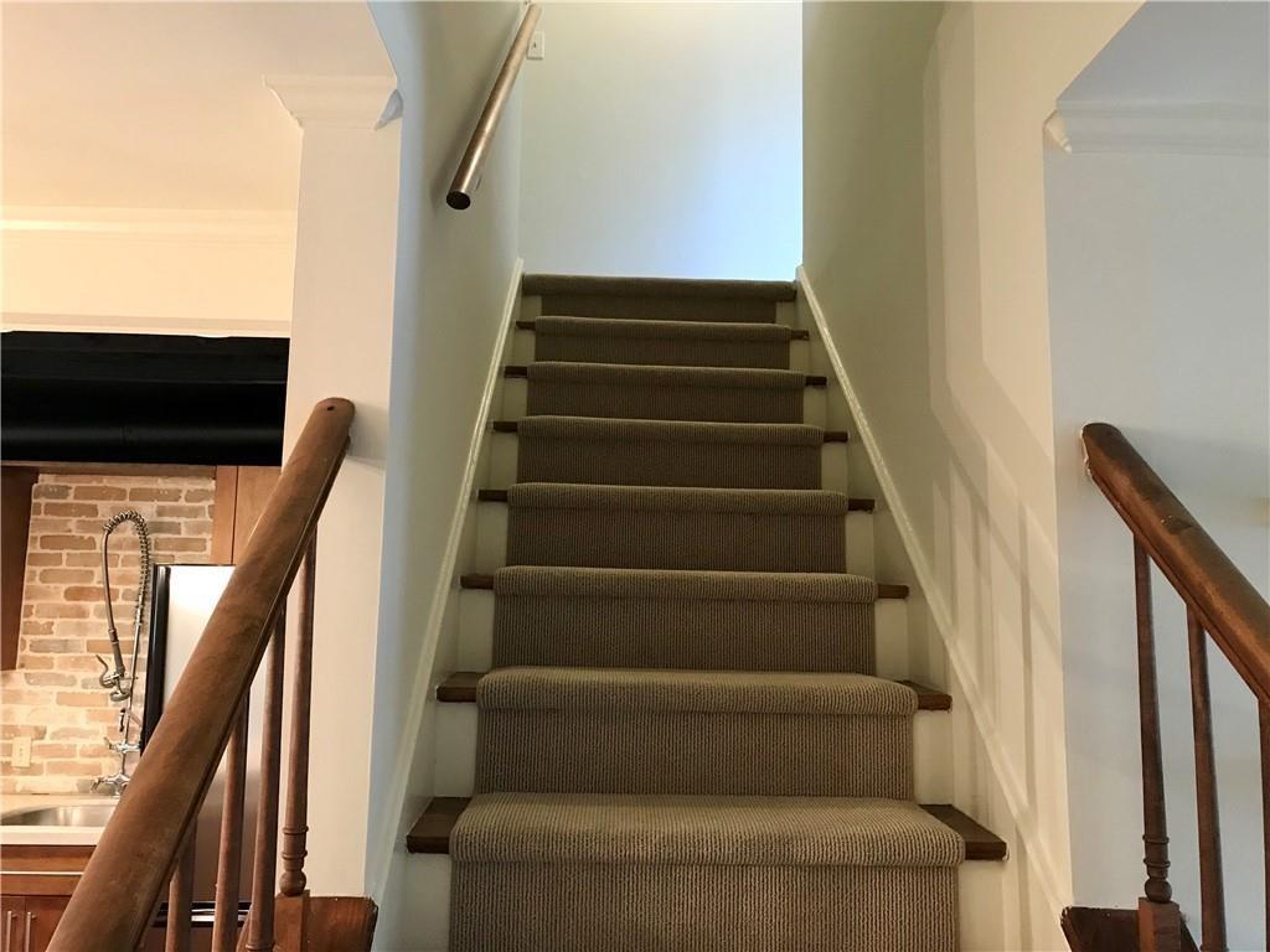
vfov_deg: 49.7
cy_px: 476
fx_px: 1027
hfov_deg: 63.4
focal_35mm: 28
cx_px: 635
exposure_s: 1/15
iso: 80
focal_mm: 3.99
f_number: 1.8
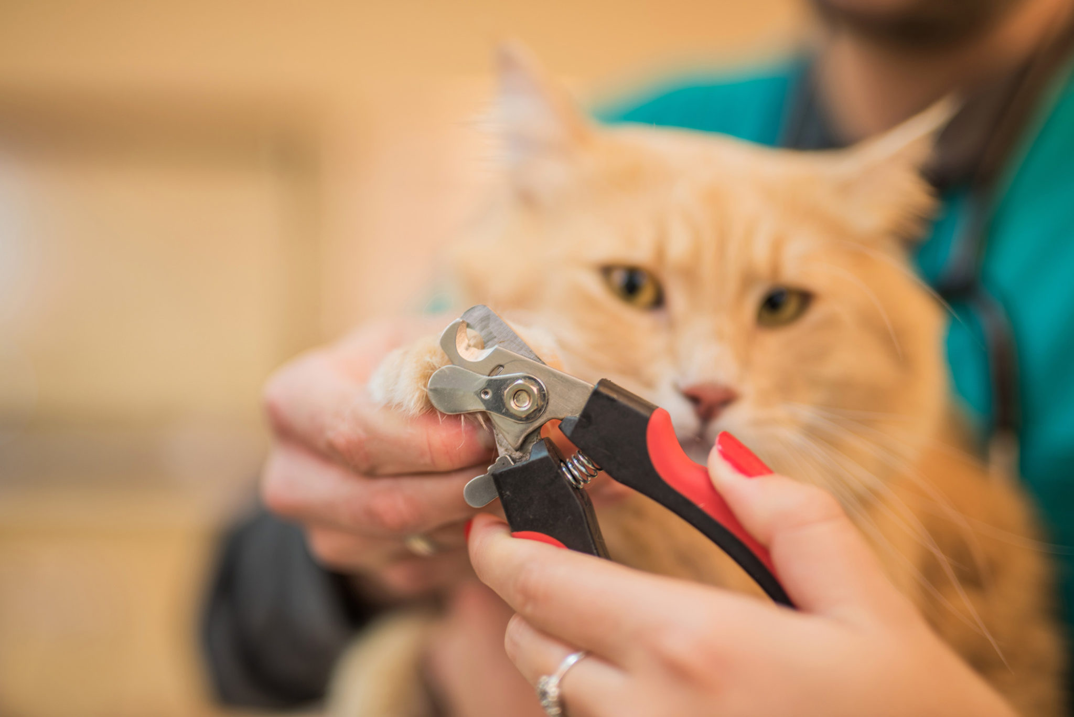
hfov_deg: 39.6
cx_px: 537
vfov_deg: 27.0
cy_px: 358
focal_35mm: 50
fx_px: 1492
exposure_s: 1/60
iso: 64
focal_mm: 50
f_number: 1.4
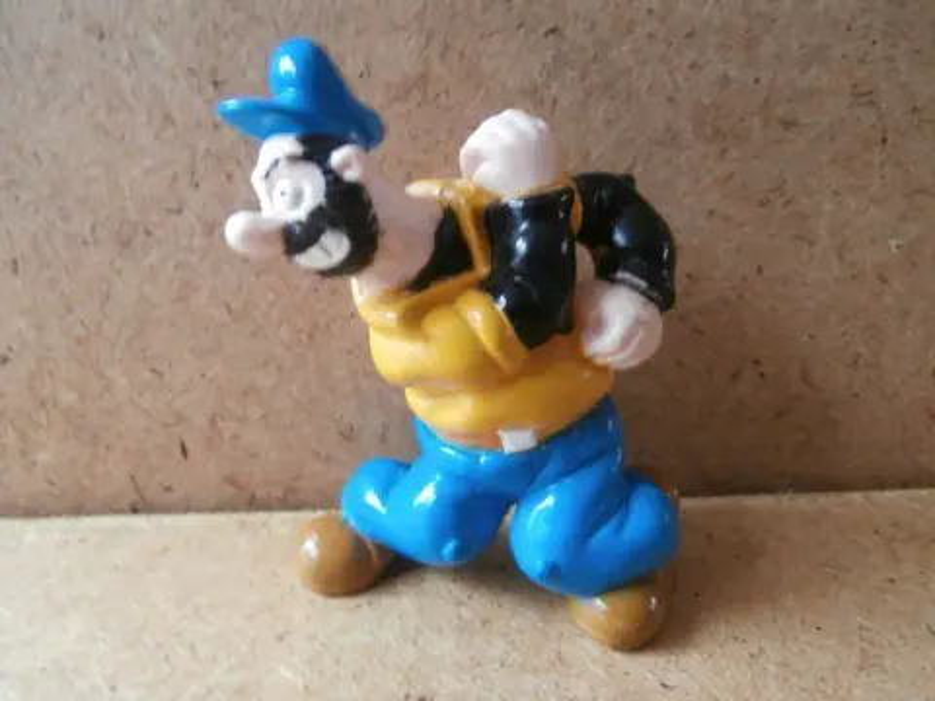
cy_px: 350
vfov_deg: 56.8
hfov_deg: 71.6
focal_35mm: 24
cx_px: 468
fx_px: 648
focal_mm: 4.2
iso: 200
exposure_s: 1/6
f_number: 3
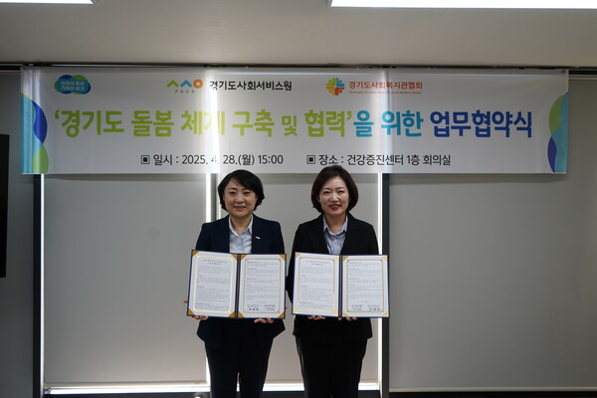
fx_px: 564
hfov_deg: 55.8
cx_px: 298
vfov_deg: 38.9
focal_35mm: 34
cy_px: 199
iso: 320
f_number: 4
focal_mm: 34
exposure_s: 1/125
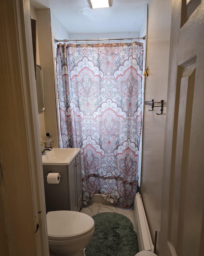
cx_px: 102
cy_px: 133
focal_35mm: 24
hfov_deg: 58.8
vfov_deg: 70.3
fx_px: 181
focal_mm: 6.3
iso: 160
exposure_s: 1/120
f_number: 1.7
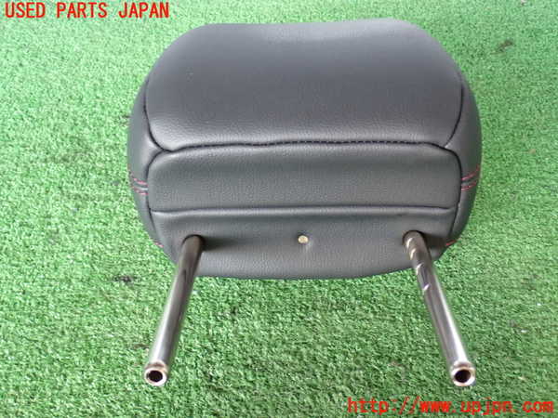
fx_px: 661
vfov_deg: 35.1
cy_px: 209
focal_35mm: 41
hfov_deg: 45.8
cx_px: 279
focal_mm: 7.31
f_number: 2.8
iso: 500
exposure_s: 1/40
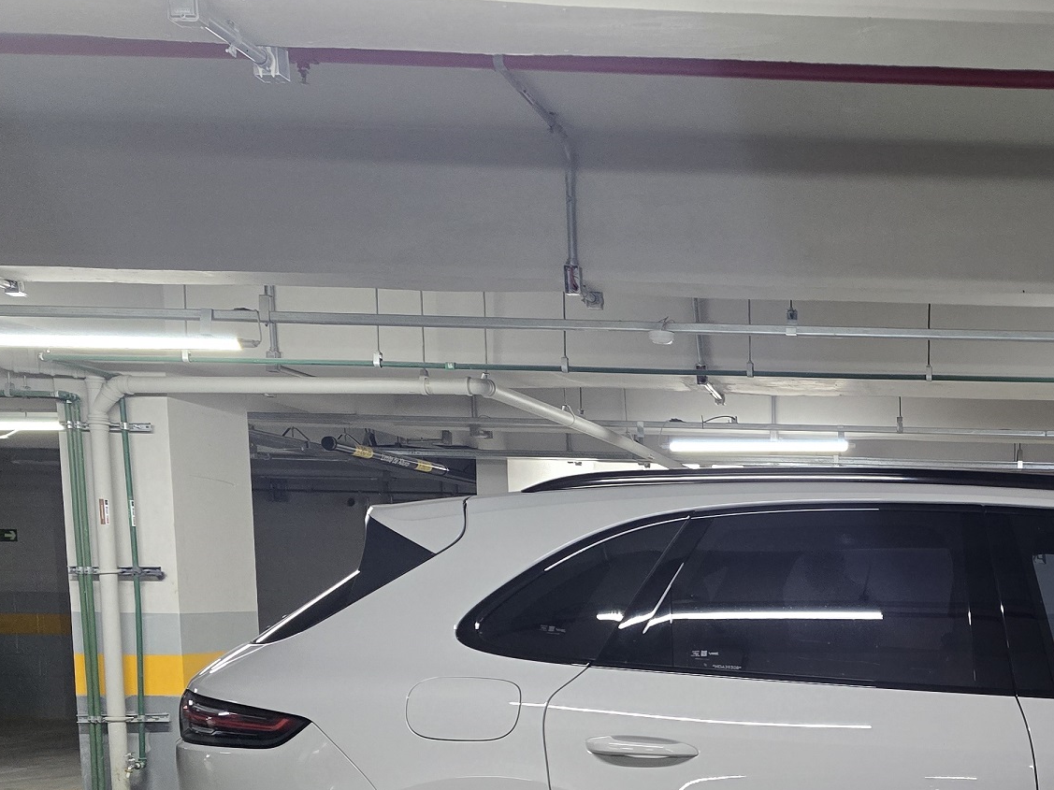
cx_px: 1037
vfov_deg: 28.0
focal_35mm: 49
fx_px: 1492
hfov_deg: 35.5
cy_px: 784
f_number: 1.7
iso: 1000
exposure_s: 1/120
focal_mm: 6.3
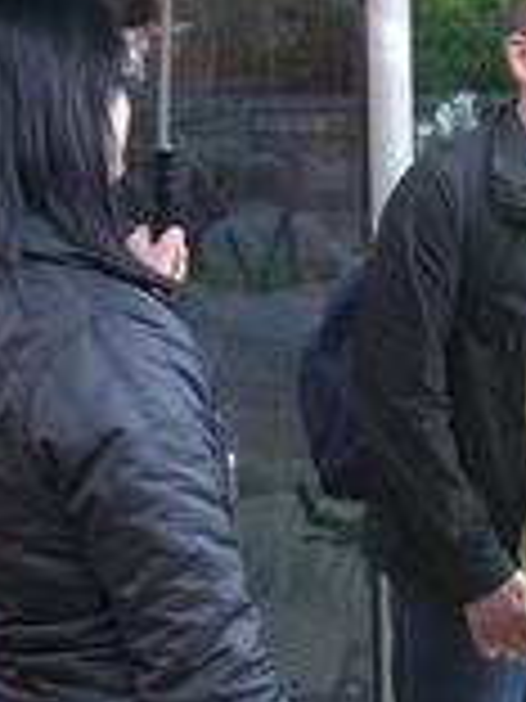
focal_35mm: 117
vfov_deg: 16.8
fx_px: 2370
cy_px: 459
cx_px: 400
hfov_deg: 12.6
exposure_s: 1/100
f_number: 2.7
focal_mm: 6.2
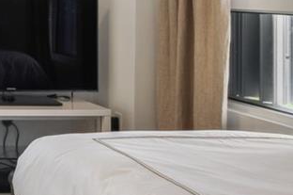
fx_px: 666
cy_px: 16
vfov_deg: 16.4
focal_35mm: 82
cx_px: -186
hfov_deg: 20.1
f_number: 8
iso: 250
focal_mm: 16
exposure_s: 1/125
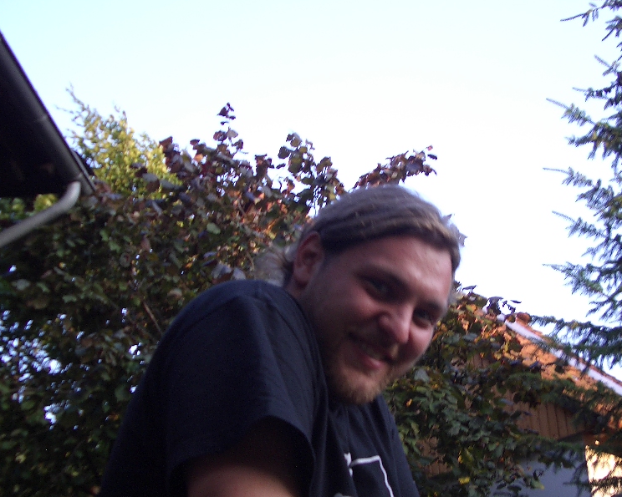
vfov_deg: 32.0
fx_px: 865
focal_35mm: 47
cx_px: 405
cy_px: 292
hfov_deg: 39.2
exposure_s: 1/100
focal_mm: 5.8
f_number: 2.6
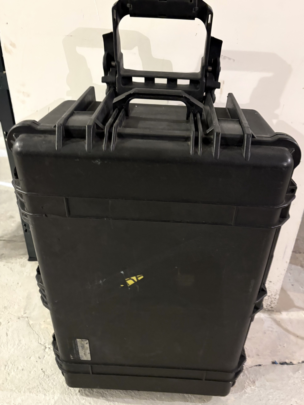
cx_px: 152
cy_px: 202
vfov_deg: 67.3
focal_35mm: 26
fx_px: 305
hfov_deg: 53.1
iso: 640
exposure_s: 1/25
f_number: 1.6
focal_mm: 5.96
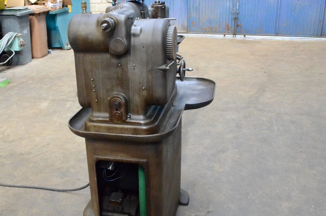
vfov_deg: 33.2
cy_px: 119
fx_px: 361
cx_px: 131
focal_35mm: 40
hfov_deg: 48.3
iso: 6400
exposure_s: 1/160
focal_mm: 18
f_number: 5
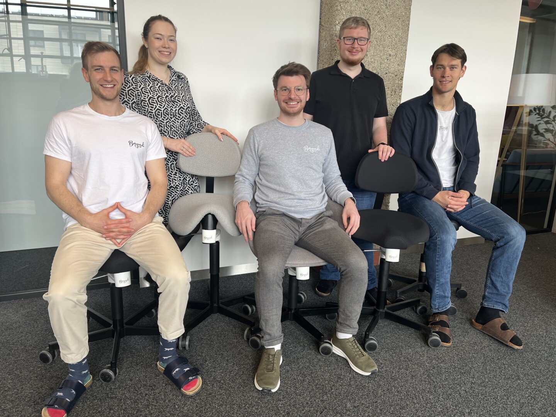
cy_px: 208
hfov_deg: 67.3
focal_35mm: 26
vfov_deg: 53.1
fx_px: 418
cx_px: 278
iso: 50
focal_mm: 5.1
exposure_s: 1/100
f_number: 1.6
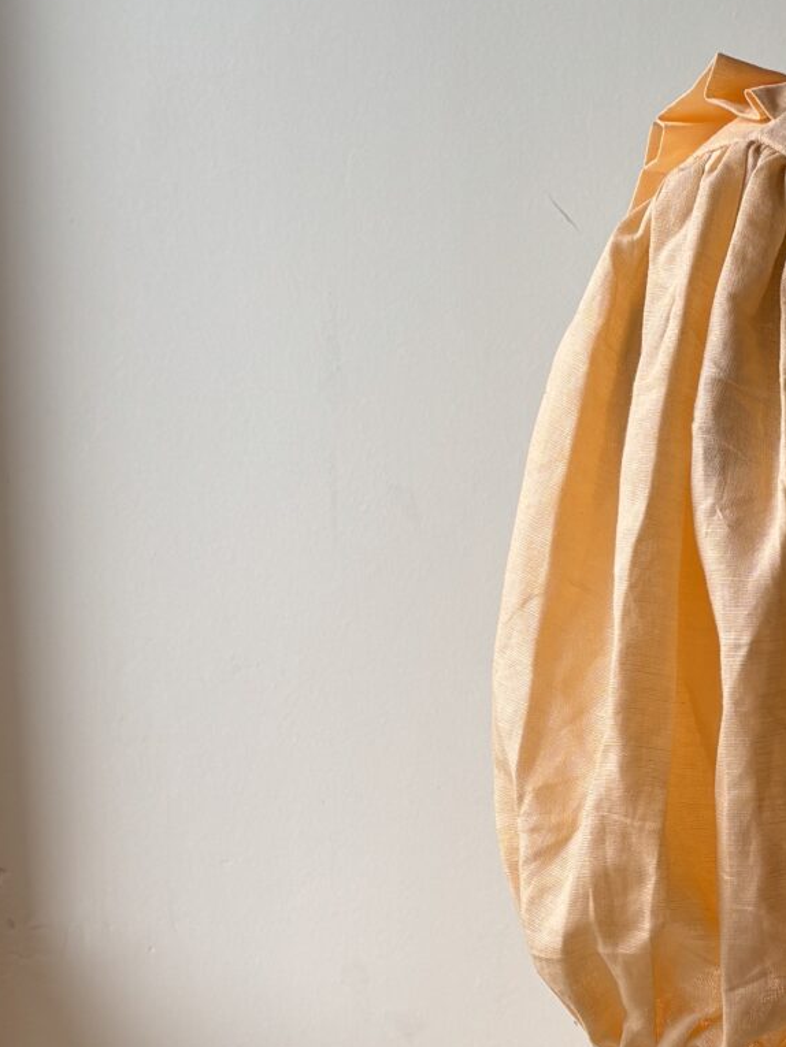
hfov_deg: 16.5
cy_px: 658
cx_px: 868
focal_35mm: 87
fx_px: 2633
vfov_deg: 22.4
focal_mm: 5.96
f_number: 1.6
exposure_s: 1/234
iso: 40
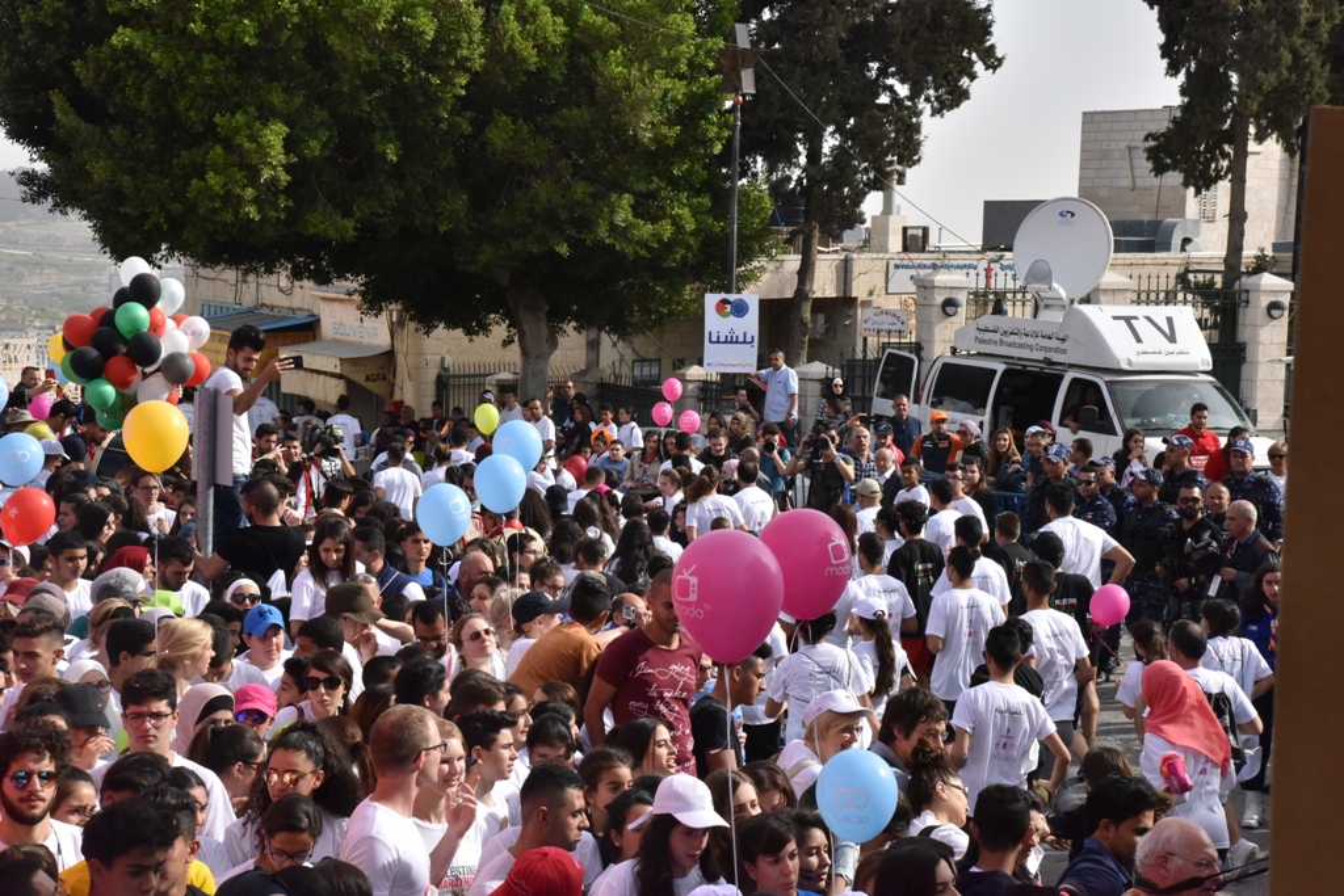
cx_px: 672
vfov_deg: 20.6
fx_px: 2464
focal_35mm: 66
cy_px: 448
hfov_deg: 30.5
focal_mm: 66
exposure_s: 1/1250
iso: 2500
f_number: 18
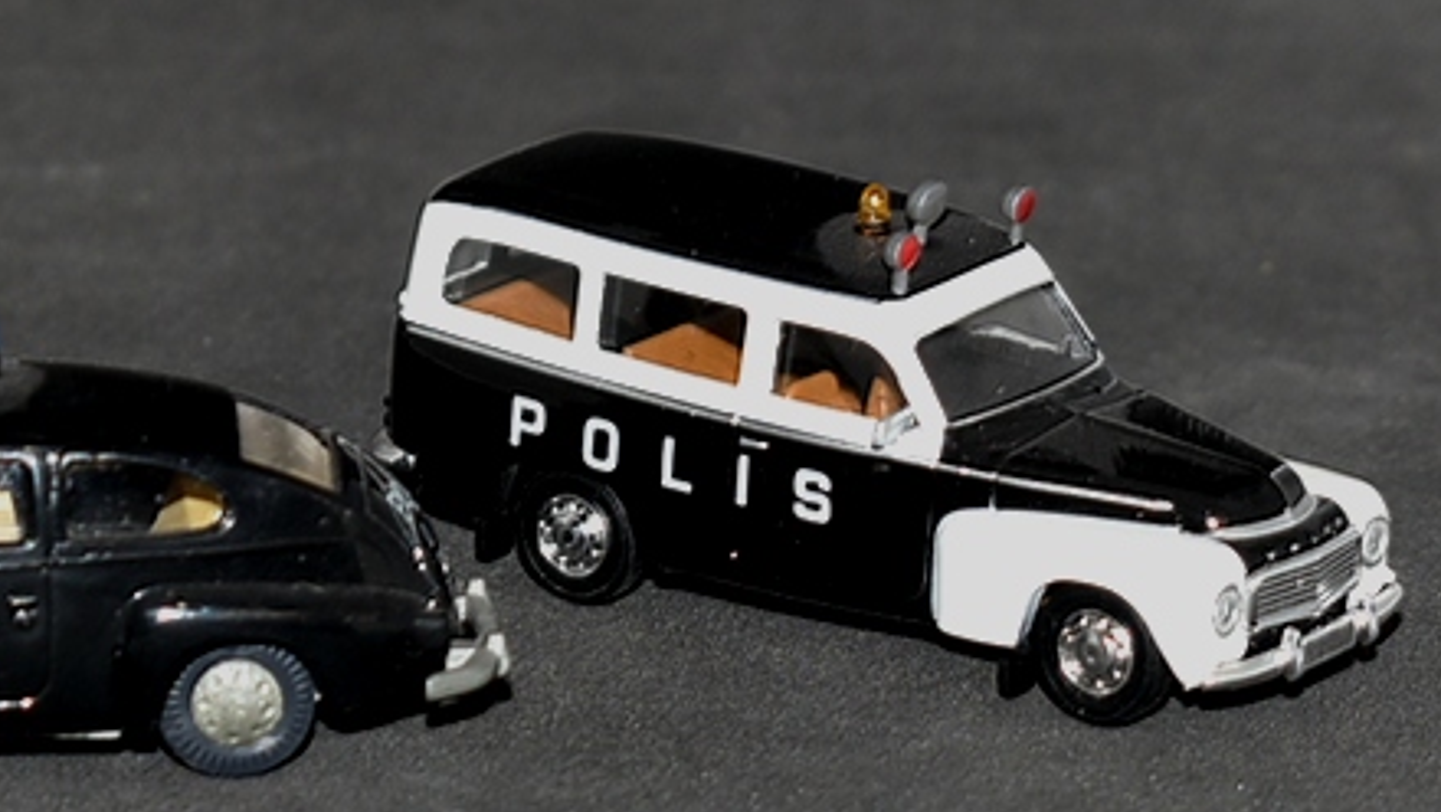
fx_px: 6000
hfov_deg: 13.7
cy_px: 480
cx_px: 413
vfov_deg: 7.7
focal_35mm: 157
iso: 100
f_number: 8
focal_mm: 55
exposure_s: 1/60
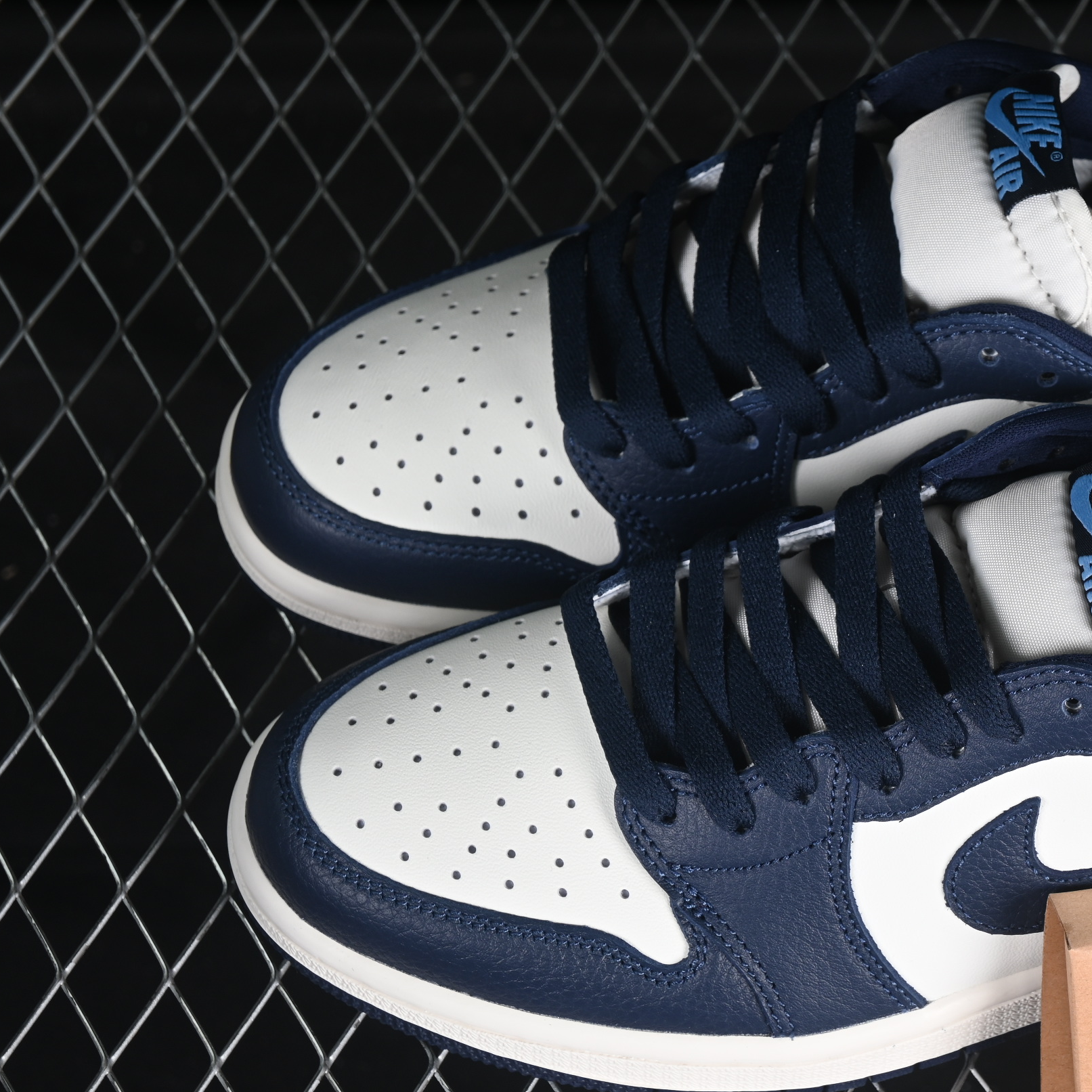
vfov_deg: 15.8
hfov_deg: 15.7
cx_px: 900
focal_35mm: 110
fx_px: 3926
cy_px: 577
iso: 160
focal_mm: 50
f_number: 6.3
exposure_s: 1/60
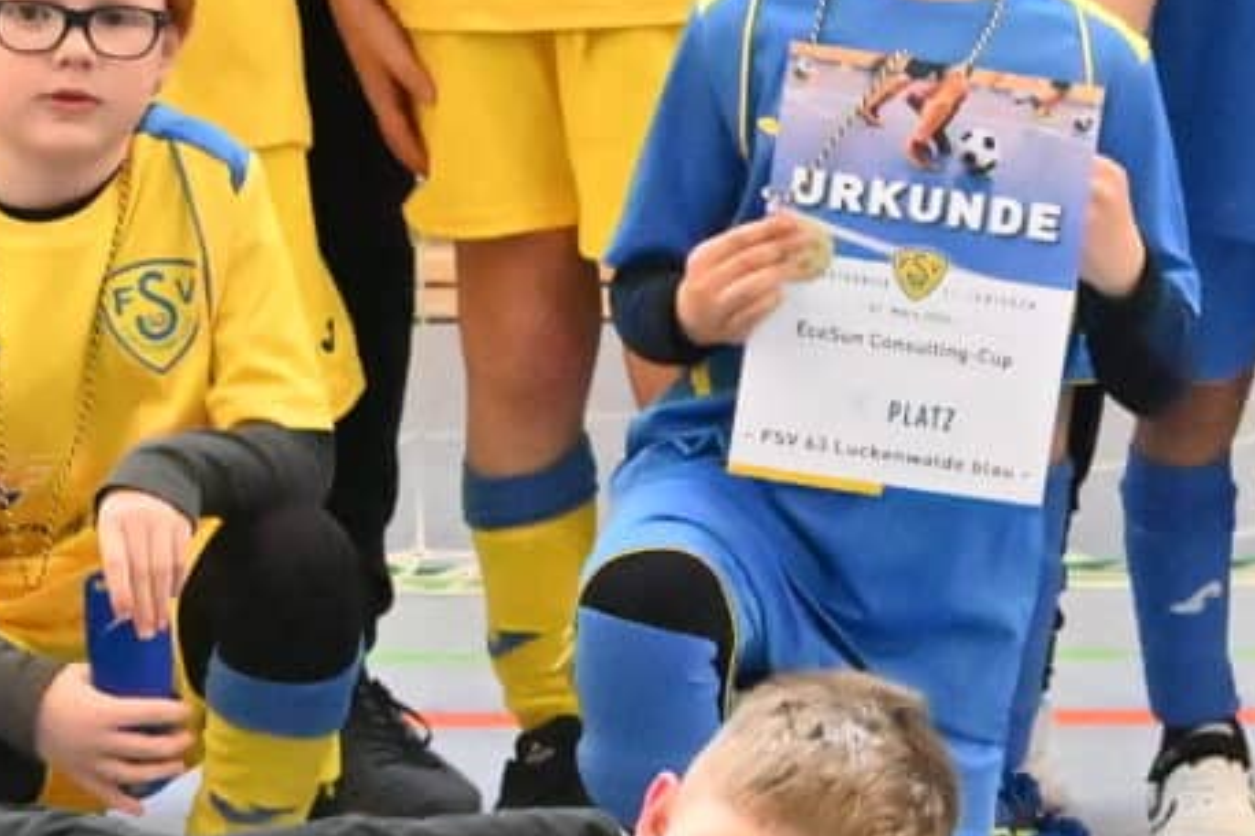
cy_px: -337
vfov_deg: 7.6
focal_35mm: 179
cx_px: -343
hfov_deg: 11.2
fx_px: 6238
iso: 8000
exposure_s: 1/1000
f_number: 3.5
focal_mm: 40
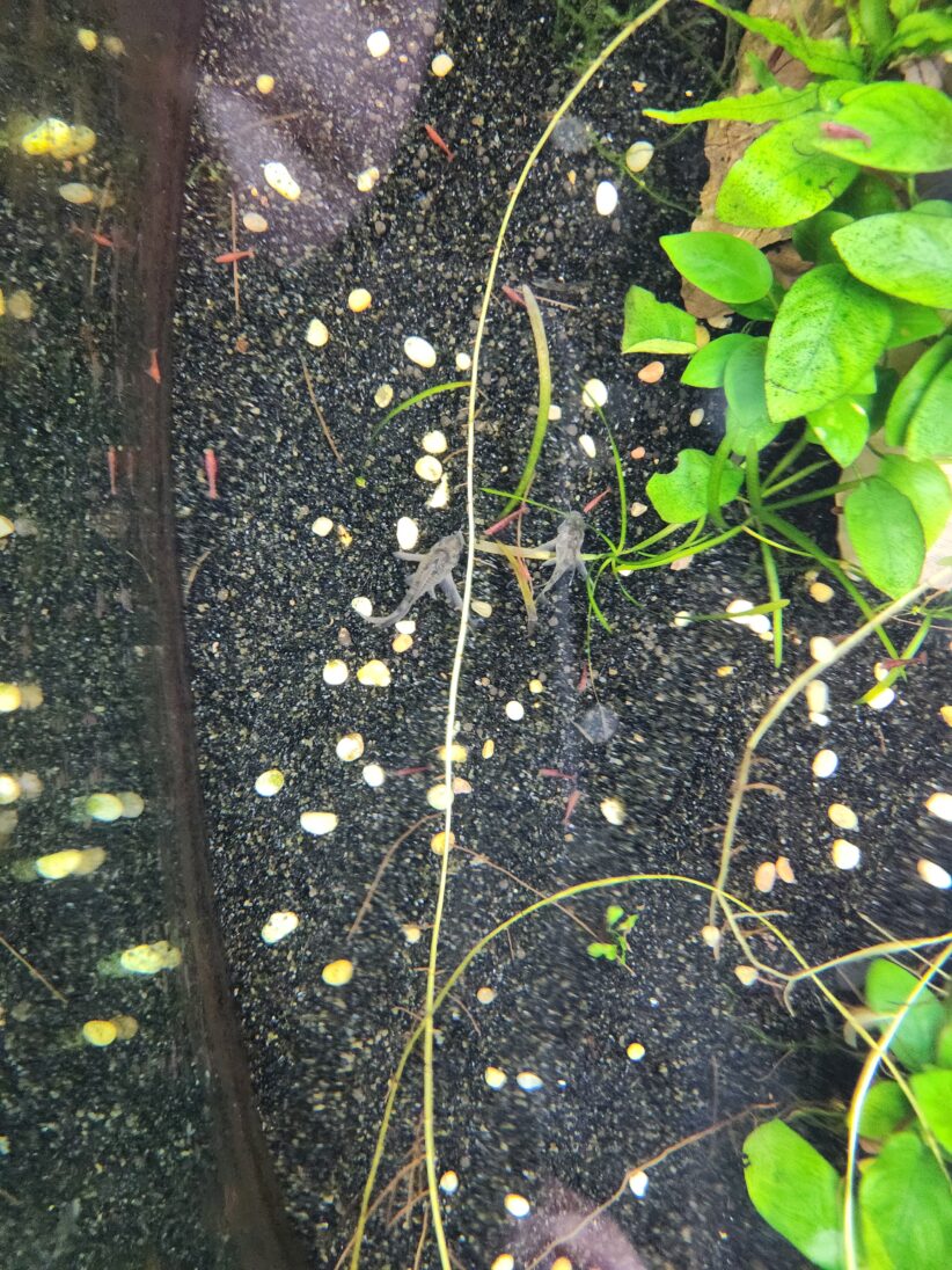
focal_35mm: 23
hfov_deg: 58.9
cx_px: 476
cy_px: 635
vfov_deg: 73.9
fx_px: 843
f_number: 1.8
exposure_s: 1/100
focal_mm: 5.4
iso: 1000
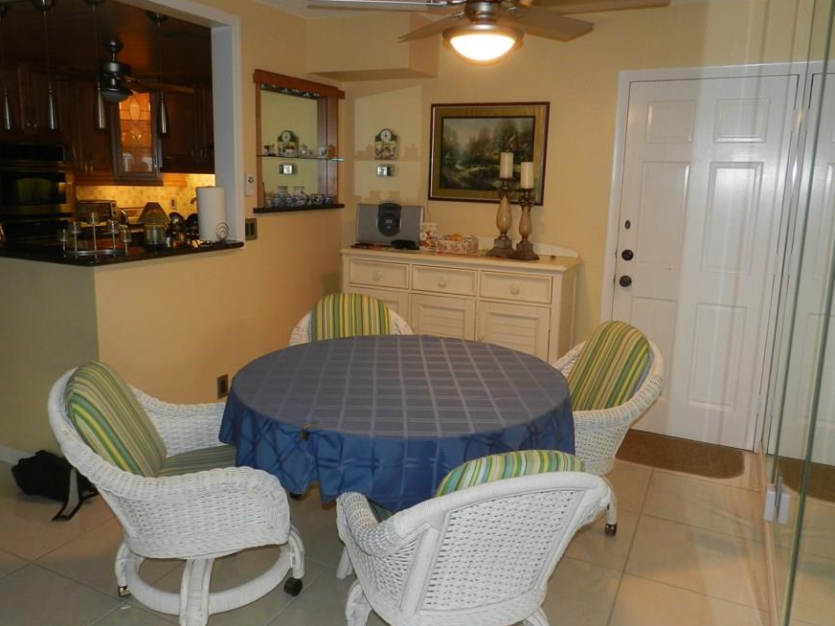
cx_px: 408
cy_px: 287
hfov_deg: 65.3
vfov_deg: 51.3
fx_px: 651
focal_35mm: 27
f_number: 3.4
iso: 200
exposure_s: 1/30
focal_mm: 4
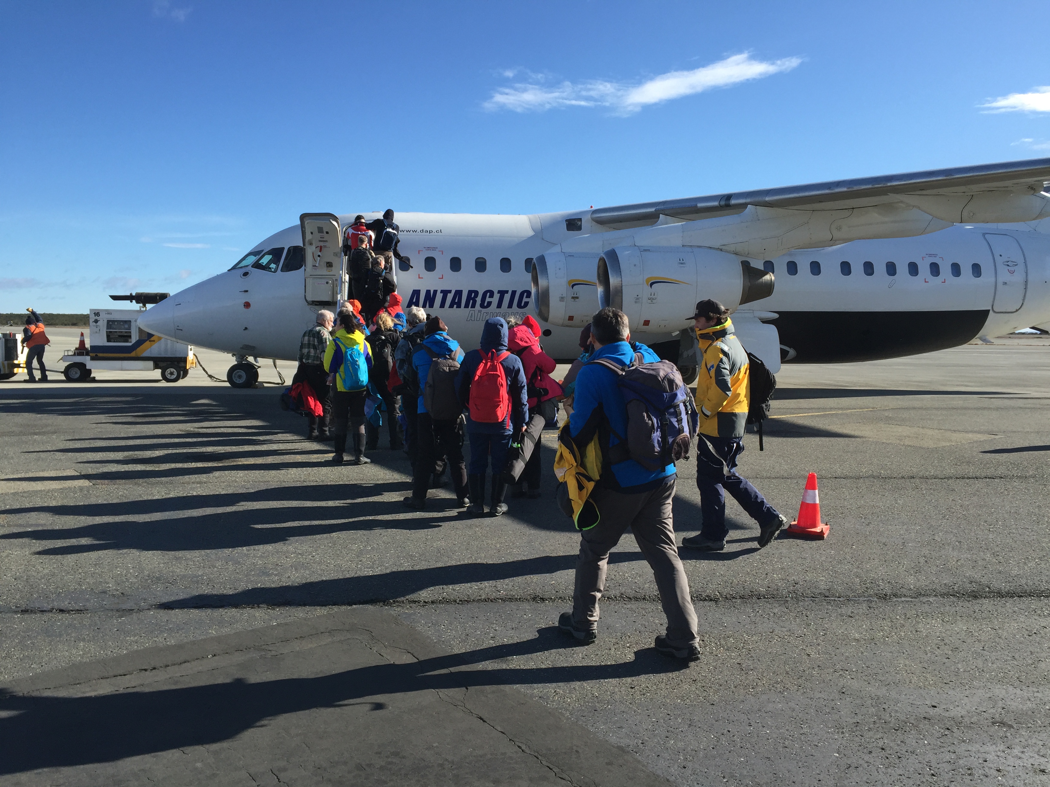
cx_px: 525
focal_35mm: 29
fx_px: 880
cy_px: 394
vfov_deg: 48.2
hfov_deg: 61.7
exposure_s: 1/1582
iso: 32
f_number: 2.2
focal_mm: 4.15
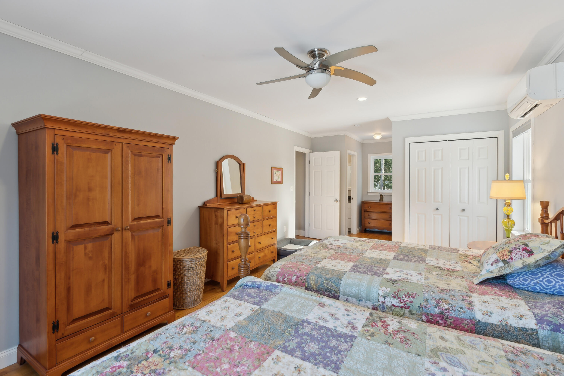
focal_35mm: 17
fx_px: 266
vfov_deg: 70.5
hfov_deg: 93.3
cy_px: 188
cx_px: 282
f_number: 7.1
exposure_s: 1/20
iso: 320
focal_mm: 17
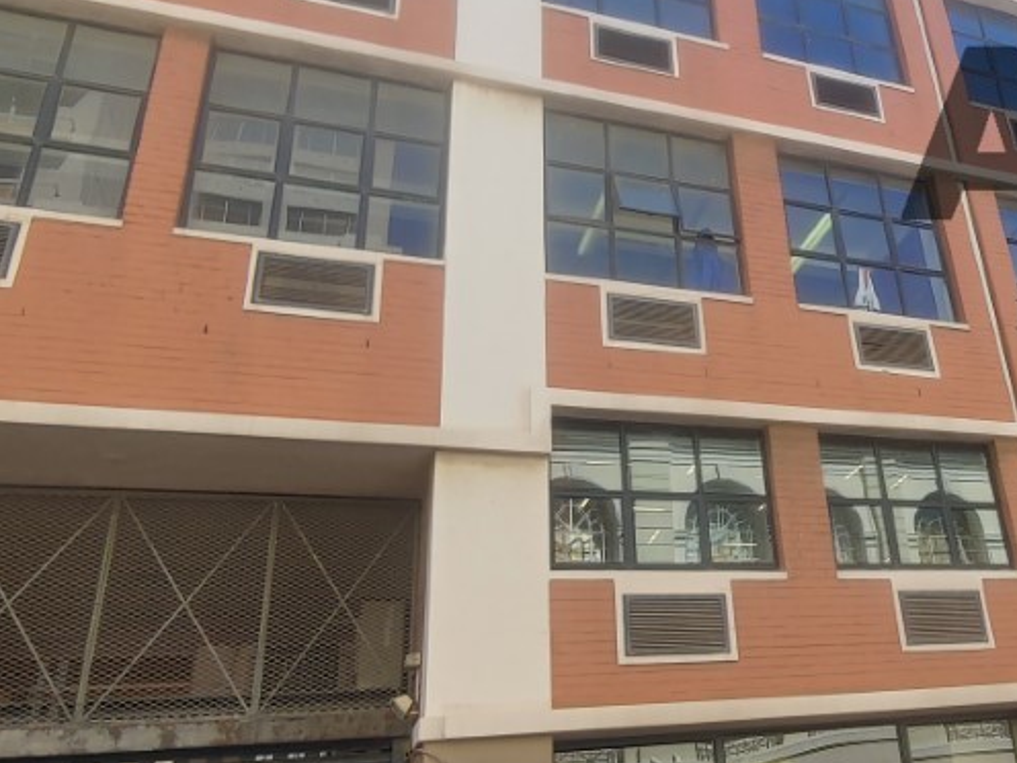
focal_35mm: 33
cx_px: 800
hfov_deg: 52.2
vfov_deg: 42.9
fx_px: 970
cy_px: 369
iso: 50
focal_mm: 2.18
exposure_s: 1/595
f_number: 1.9
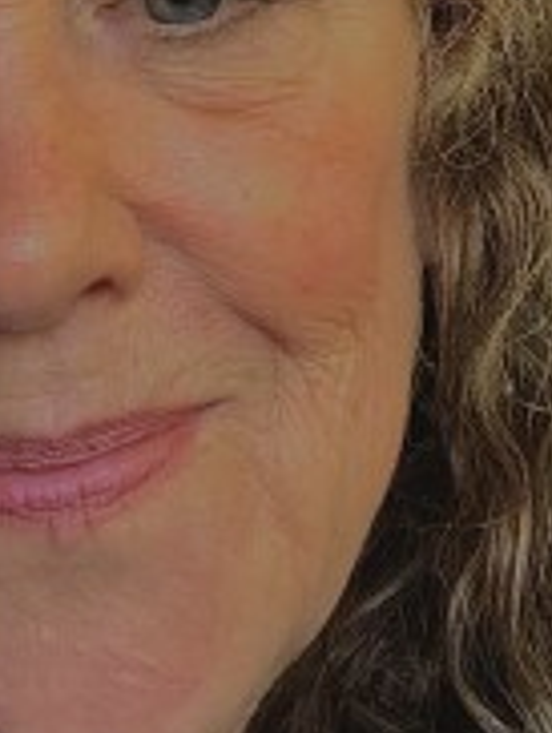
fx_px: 1867
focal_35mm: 88
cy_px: -141
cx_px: 189
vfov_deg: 20.8
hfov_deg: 16.8
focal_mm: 2.87
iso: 125
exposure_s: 1/120
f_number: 2.2
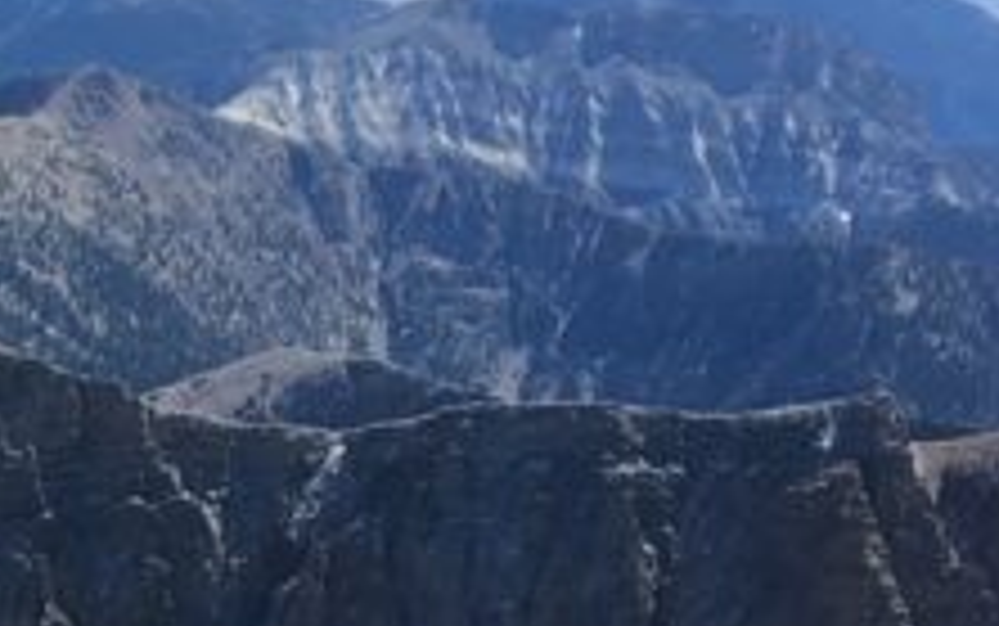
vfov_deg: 7.6
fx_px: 4522
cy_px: 1284
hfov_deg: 12.3
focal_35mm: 166
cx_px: -184
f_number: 2.2
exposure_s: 1/1166
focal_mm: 4.15
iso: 25
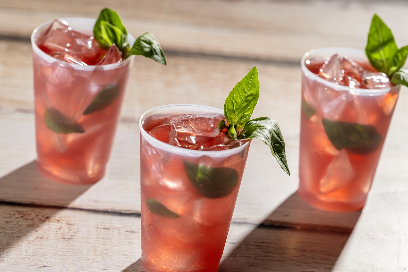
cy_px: 136
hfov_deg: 13.1
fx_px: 1779
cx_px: 204
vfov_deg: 8.7
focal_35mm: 157
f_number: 5
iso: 64
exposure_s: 1/125
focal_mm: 105
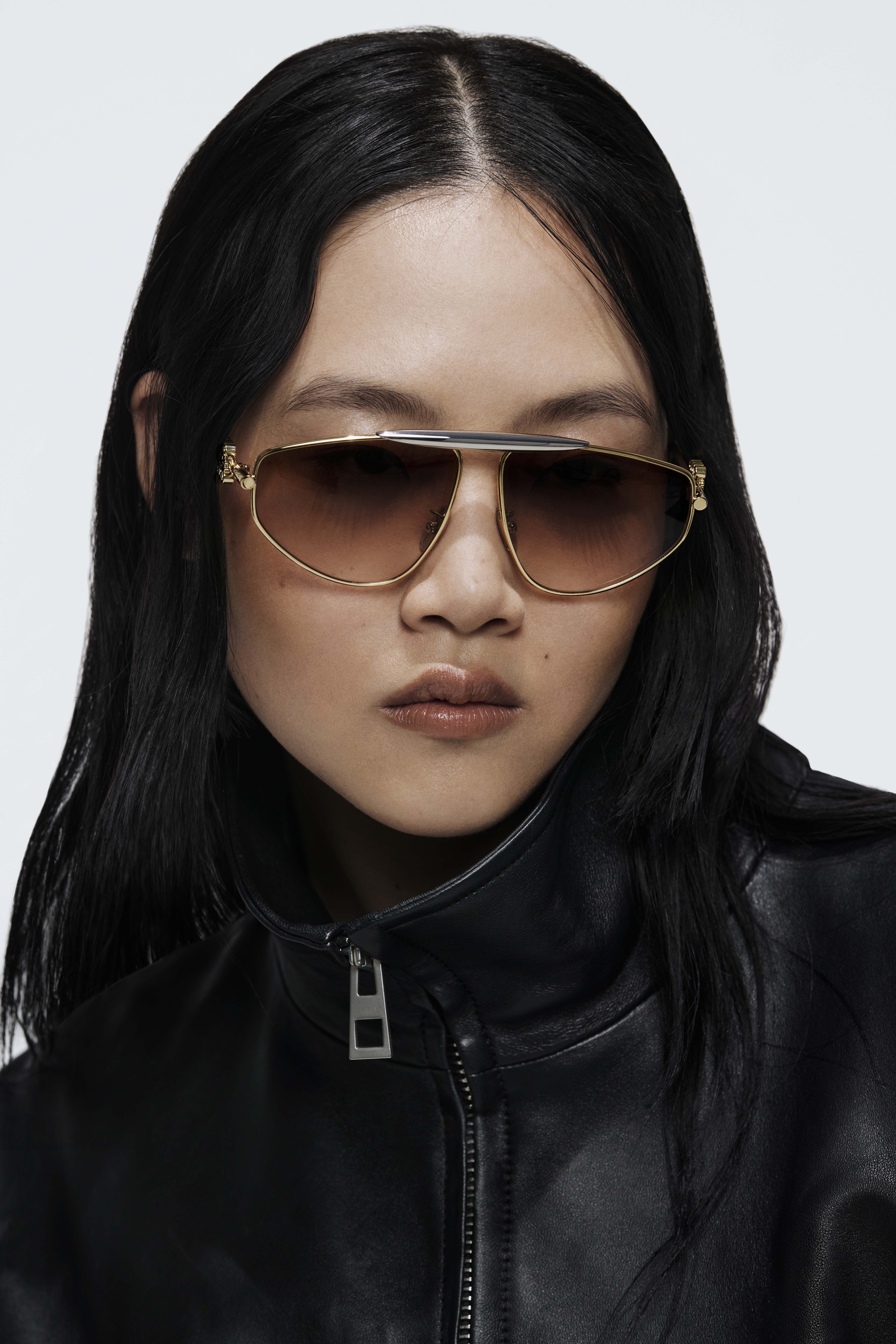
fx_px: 5040
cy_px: 672
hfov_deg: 10.2
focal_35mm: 135
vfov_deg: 15.2
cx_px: 448
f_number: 8
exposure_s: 1/250
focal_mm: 135
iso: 200
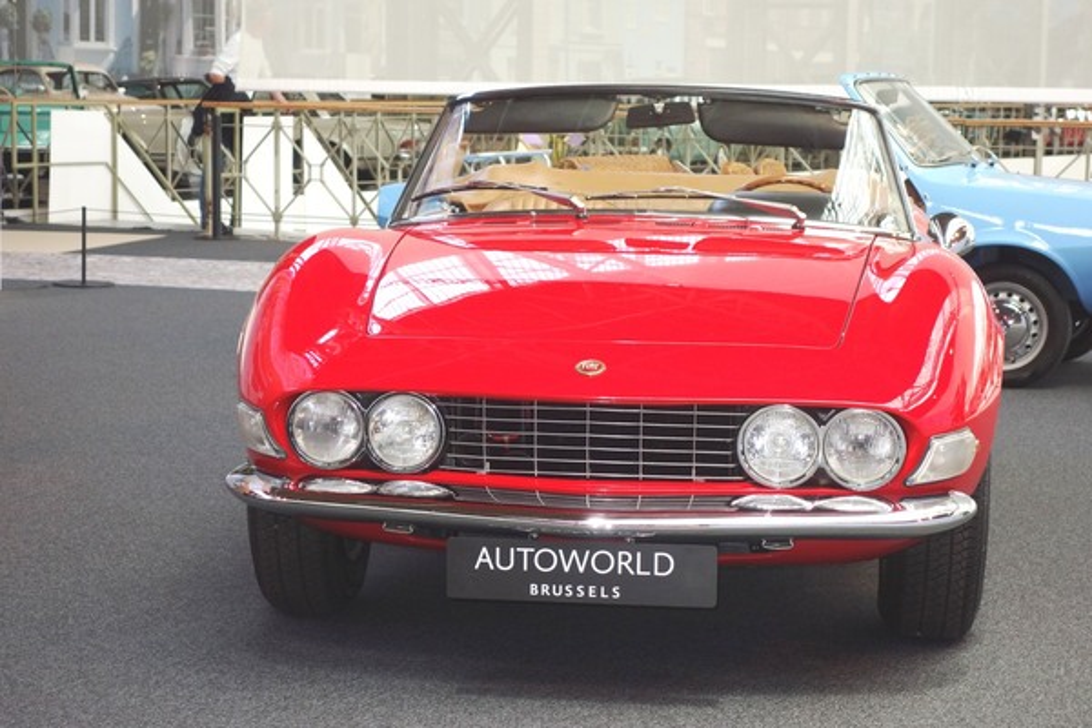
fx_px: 2457
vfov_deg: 16.9
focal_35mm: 81
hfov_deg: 25.1
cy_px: 364
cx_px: 546
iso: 320
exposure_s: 1/100
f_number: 4.5
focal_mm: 30.14
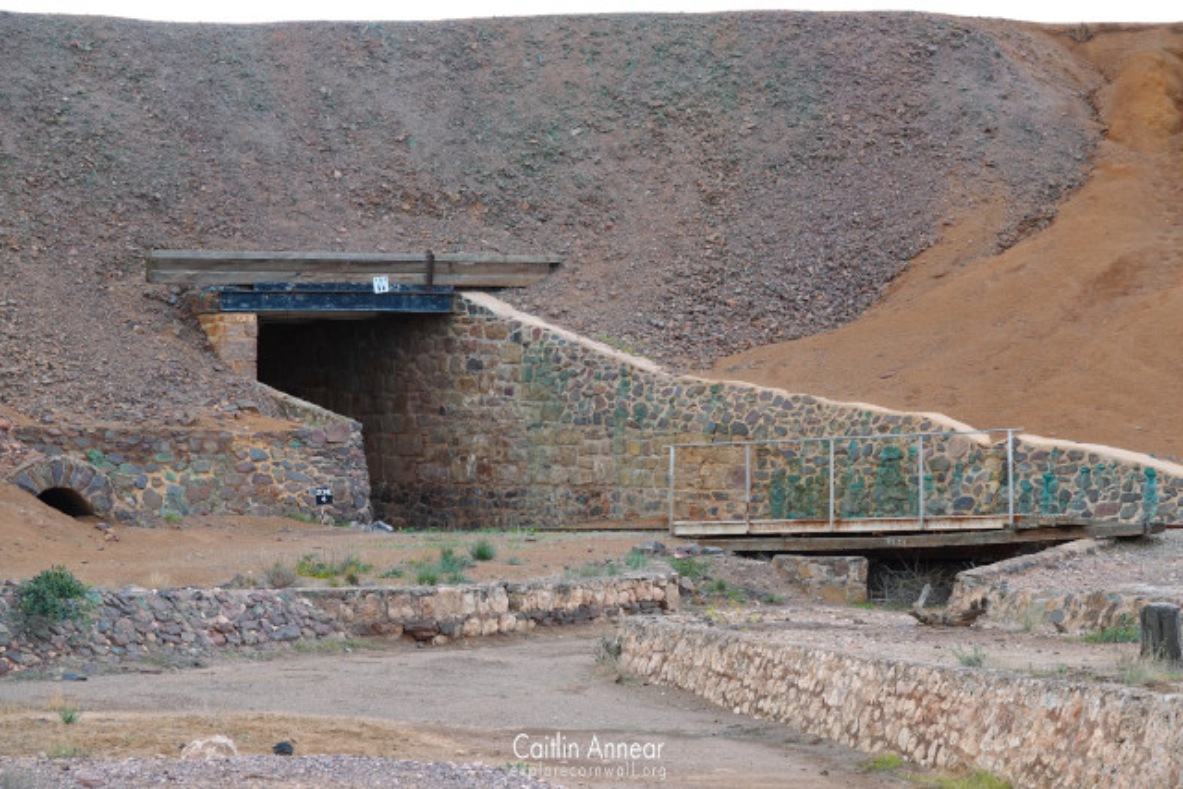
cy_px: 394
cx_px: 592
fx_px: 4043
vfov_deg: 11.2
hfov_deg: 16.6
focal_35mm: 123
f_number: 4
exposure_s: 1/125
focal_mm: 44.93
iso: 320
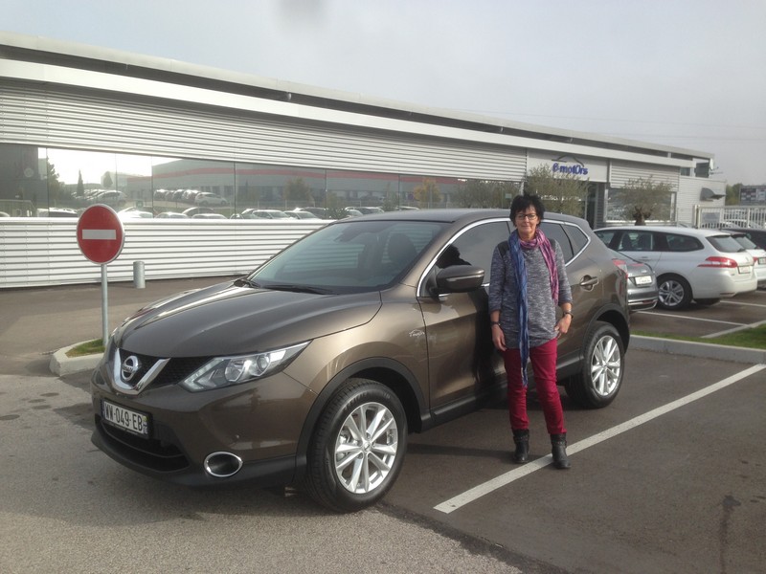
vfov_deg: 42.9
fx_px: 730
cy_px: 287
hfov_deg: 55.4
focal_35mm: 33
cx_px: 383
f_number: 2.4
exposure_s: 1/1232
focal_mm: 4.12
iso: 50
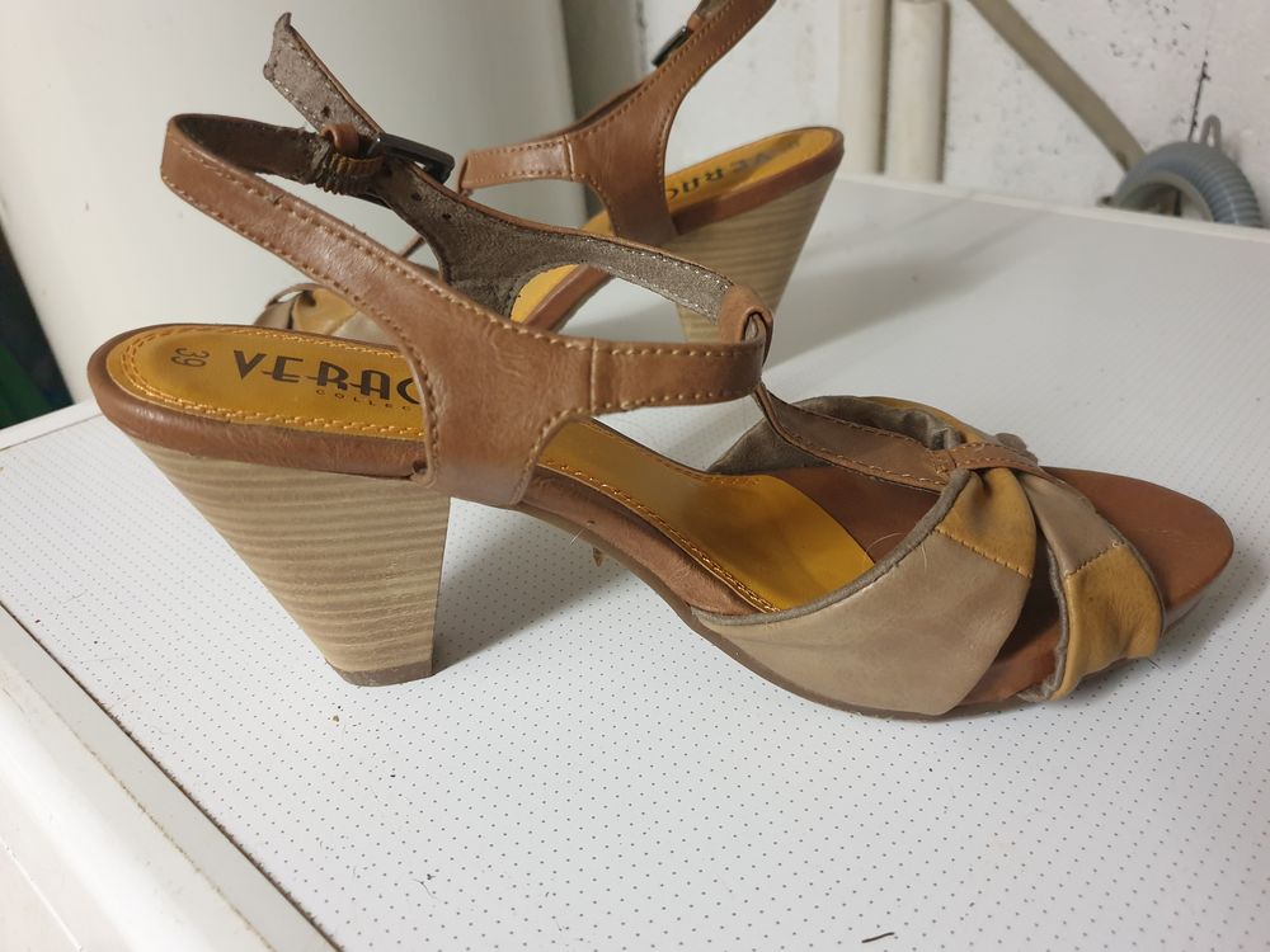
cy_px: 476
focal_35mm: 26
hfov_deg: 67.3
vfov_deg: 53.1
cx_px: 635
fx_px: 954
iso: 320
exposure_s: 1/50
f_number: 1.5
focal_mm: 4.3
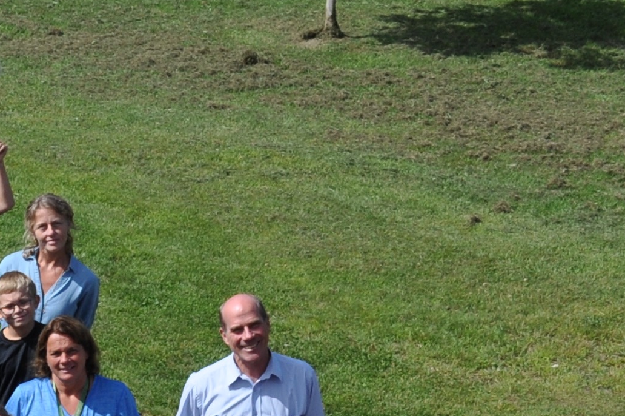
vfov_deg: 8.1
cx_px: -498
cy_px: 763
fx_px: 2810
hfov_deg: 11.7
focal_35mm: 162
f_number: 9
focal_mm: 26
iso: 200
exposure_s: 1/320
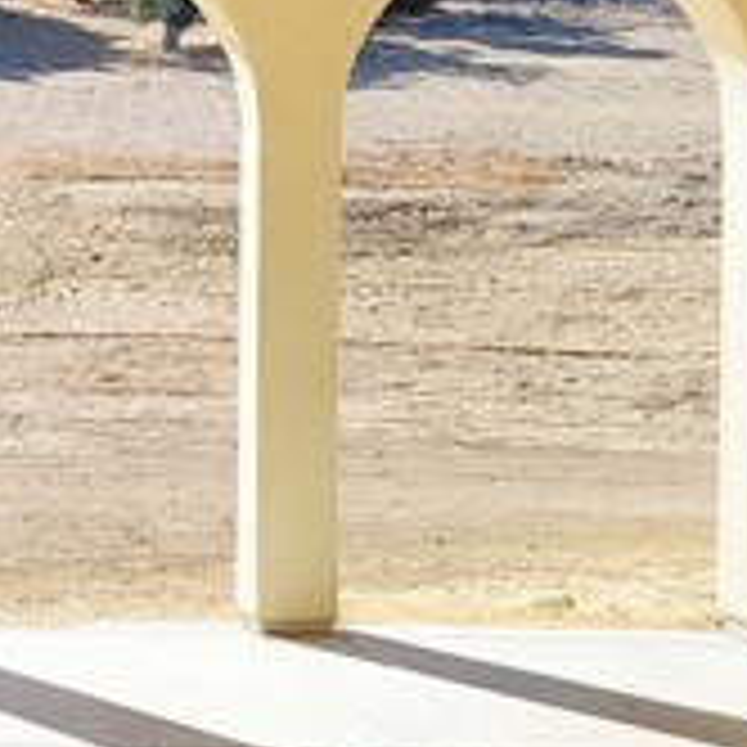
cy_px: 270
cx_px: -230
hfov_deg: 19.5
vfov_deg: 21.1
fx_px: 2002
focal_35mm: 82
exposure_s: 1/407
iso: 16
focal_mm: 6.7
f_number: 1.8
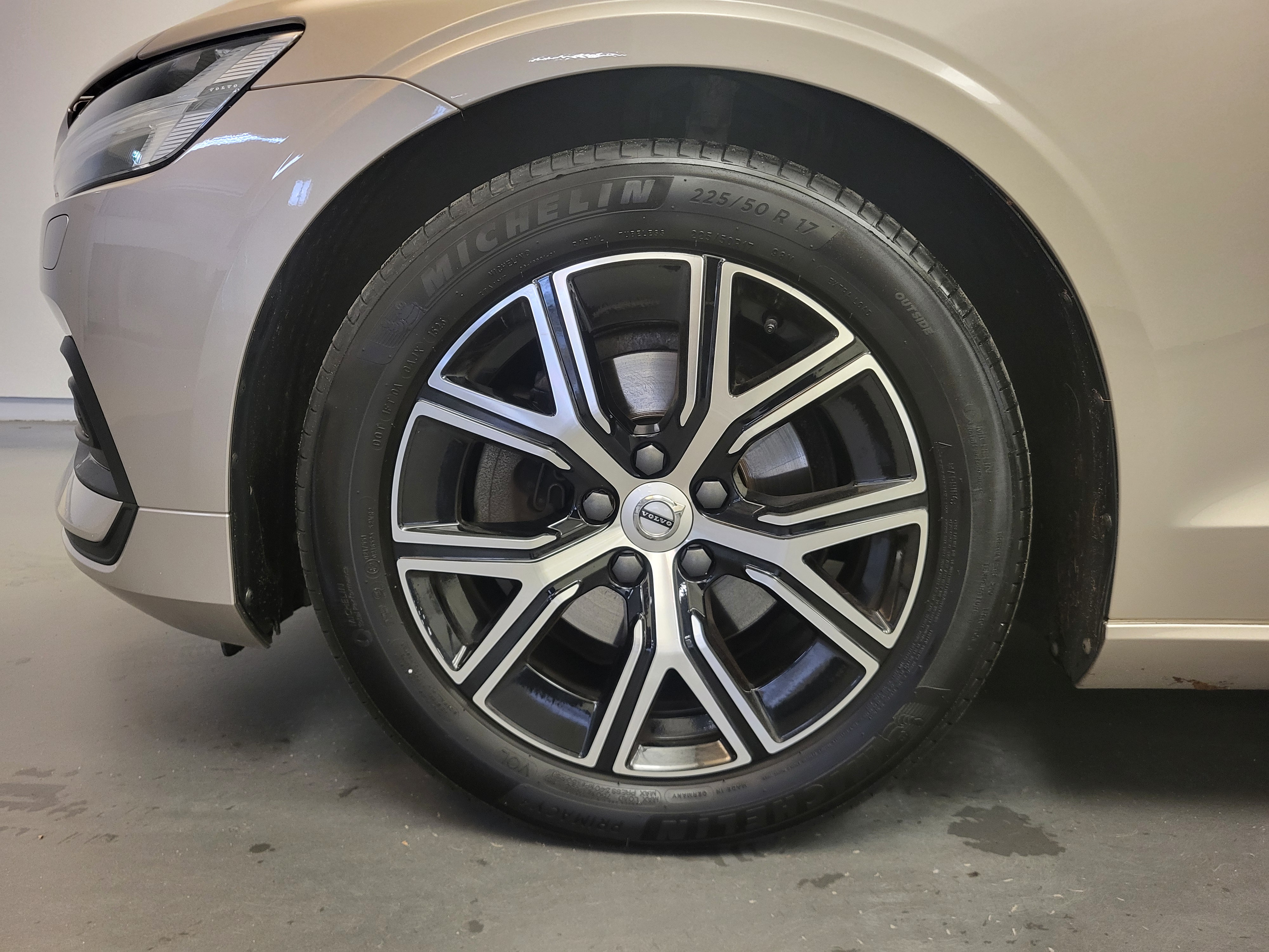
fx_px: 953
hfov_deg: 67.3
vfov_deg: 53.1
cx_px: 634
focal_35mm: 26
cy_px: 476
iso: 500
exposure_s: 1/50
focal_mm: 5.4
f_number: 1.8
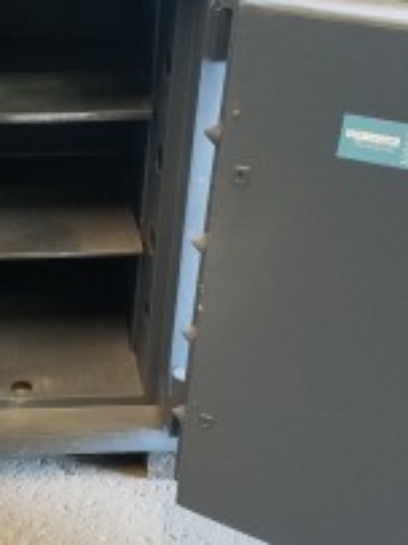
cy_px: 268
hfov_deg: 31.9
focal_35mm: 44
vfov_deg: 43.0
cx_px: 78
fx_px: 692
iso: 200
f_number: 1.7
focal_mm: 4.2
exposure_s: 1/15
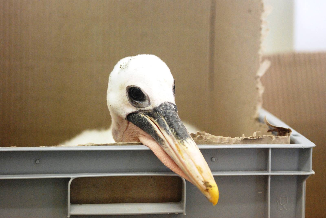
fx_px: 1170
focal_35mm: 129
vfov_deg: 10.7
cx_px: 163
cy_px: 109
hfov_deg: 15.9
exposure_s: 1/160
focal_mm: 86
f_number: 4
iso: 1600
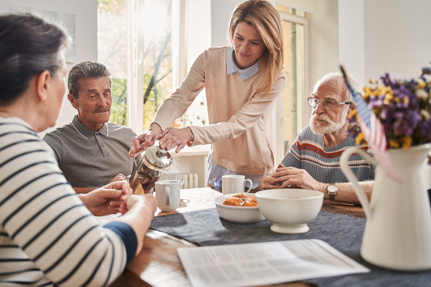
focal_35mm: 33
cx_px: 216
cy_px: 144
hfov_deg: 57.2
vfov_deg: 40.0
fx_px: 395
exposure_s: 1/160
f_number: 2.8
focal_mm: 33
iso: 400
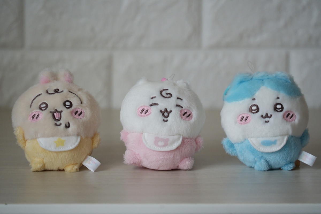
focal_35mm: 174
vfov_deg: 7.9
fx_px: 1551
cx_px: 160
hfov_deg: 11.8
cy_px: 107
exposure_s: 1/200
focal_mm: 174
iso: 2500
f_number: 5.6
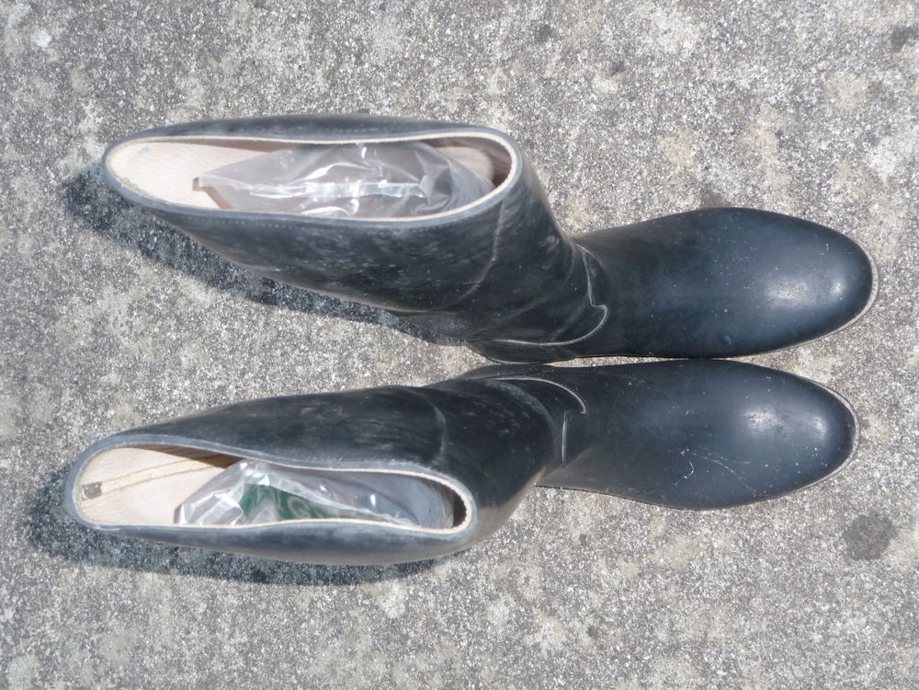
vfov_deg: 26.6
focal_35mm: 55
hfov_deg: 34.9
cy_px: 345
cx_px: 460
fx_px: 1460
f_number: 4.3
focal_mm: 9.3
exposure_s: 1/30
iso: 200
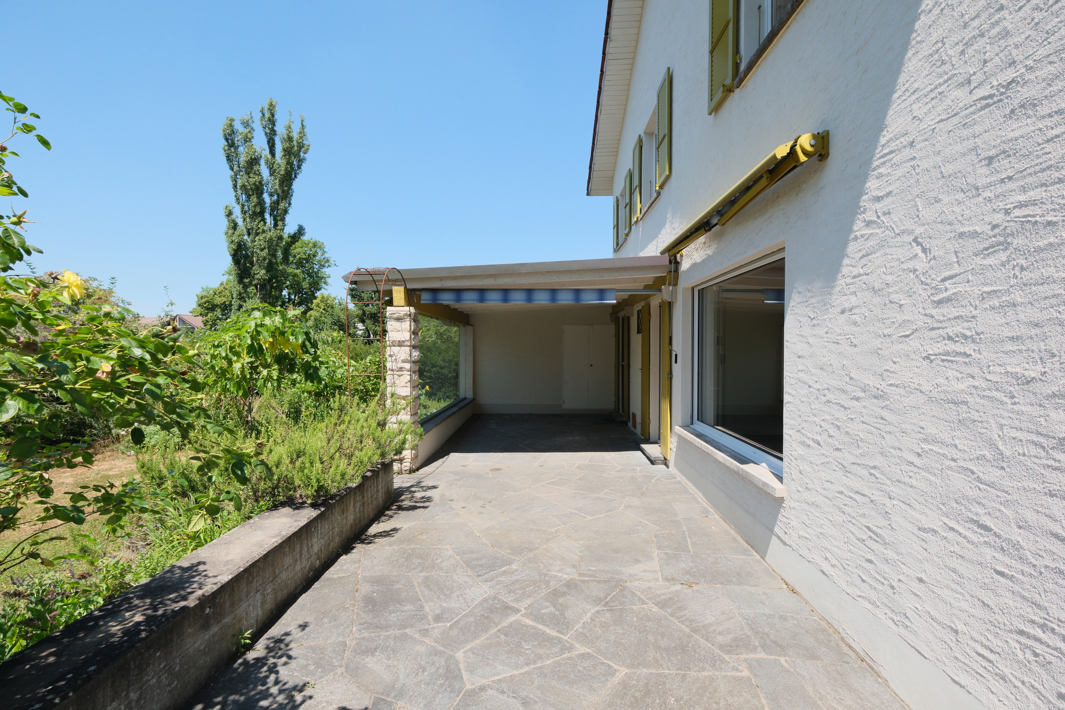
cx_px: 532
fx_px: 444
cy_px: 355
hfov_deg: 100.4
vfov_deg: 77.3
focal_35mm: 15
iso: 125
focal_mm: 10
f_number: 5.6
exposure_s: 1/210
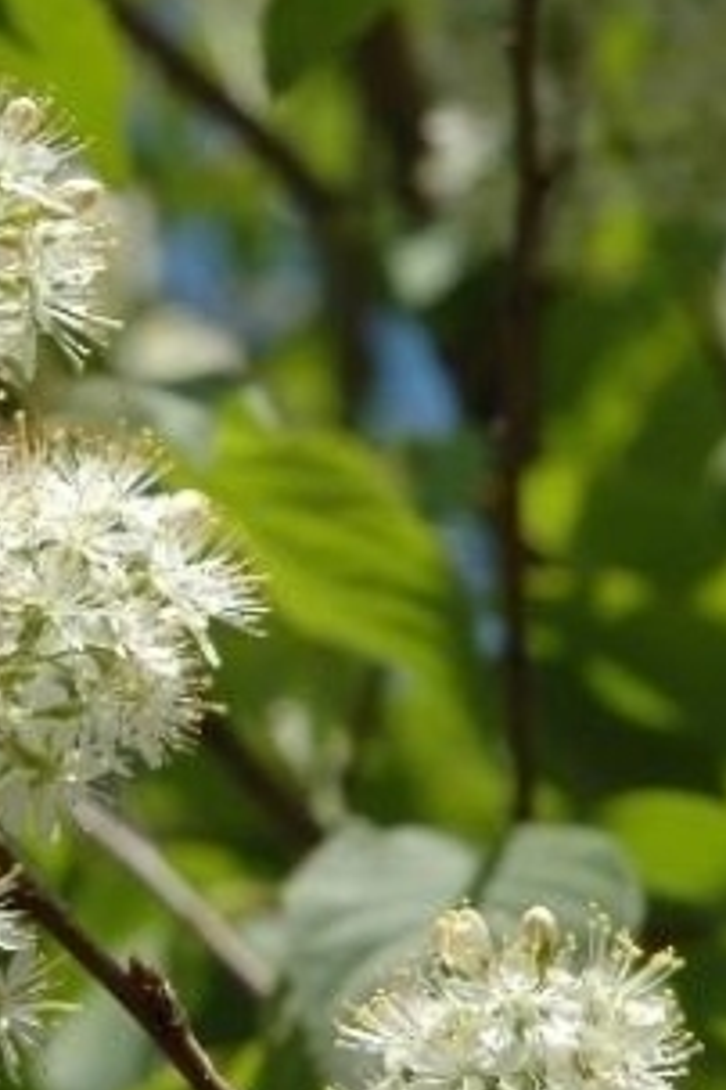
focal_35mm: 388
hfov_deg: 3.5
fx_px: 11736
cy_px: 630
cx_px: -173
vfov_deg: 5.3
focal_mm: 70
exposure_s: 1/320
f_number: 9
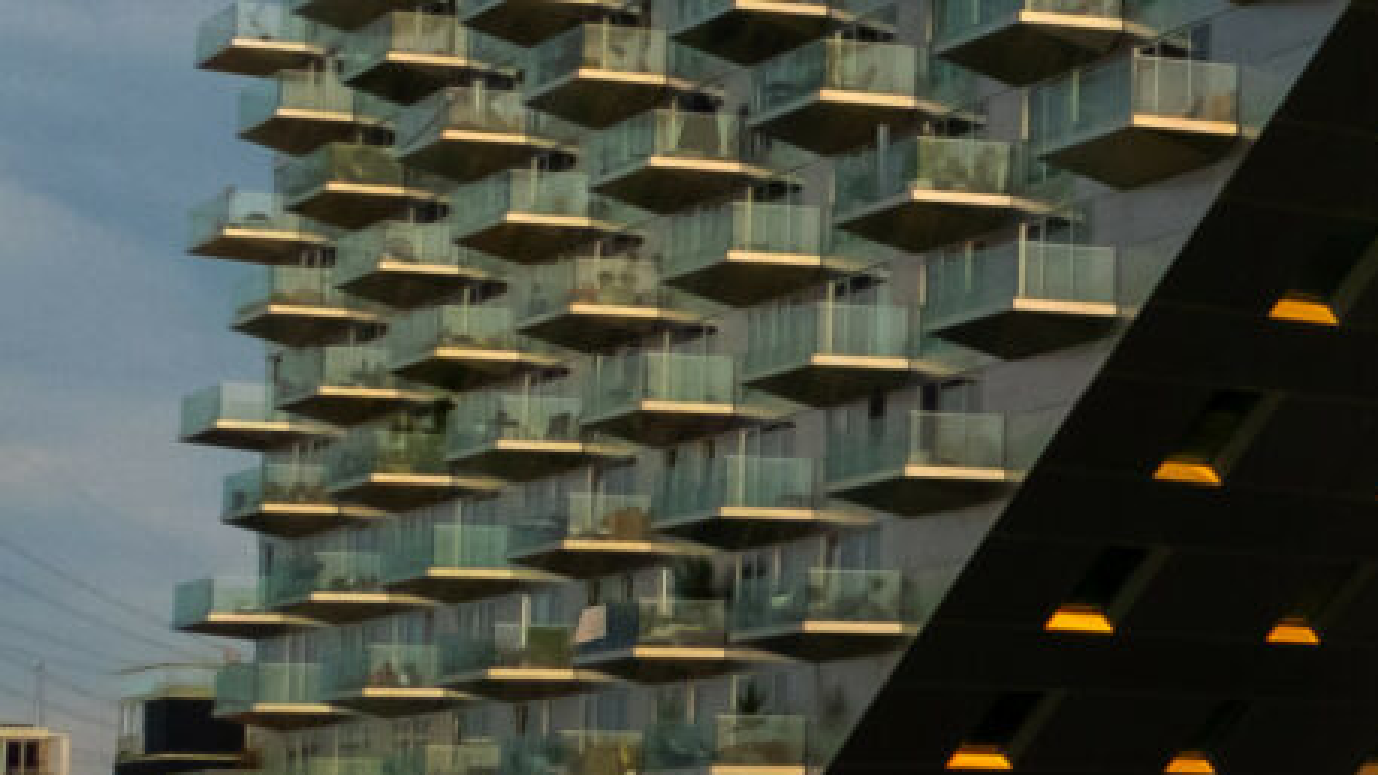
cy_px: 234
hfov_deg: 19.4
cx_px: 2340
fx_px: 3215
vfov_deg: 13.7
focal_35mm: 88
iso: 320
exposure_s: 1/125
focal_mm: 10
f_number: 5.6
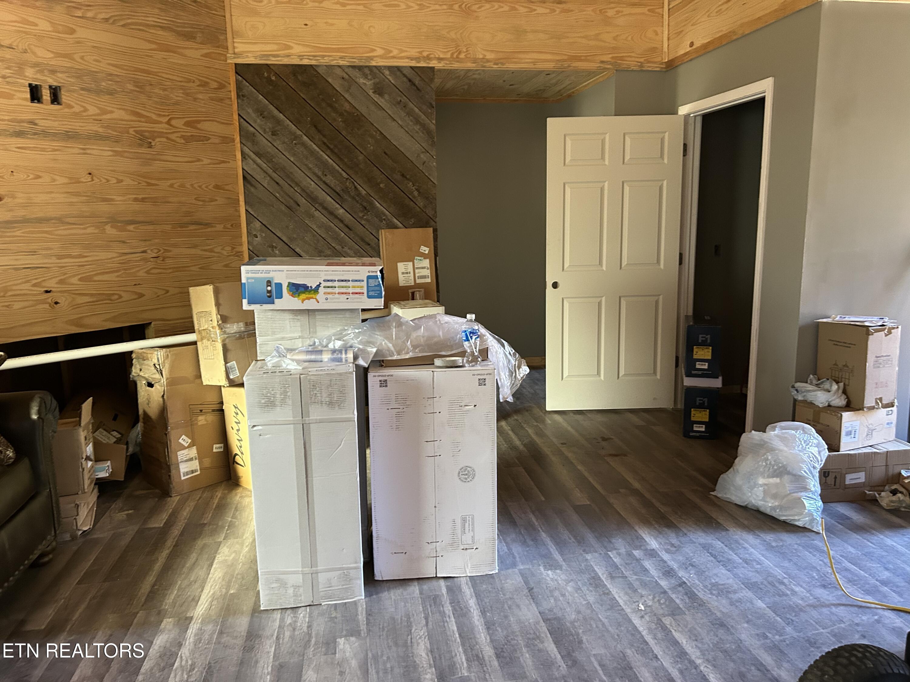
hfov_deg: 67.3
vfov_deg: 53.1
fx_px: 683
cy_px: 341
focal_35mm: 26
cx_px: 455
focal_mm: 5.7
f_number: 1.5
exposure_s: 1/60
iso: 320
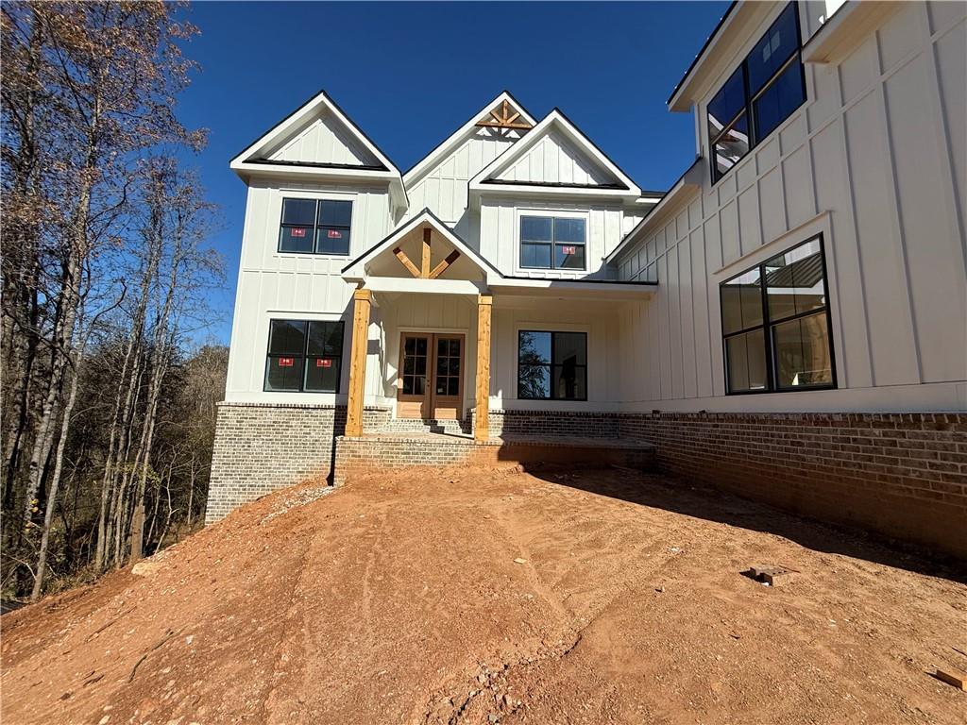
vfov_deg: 85.7
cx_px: 484
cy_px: 362
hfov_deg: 102.1
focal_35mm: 14
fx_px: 391
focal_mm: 2.22
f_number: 2.2
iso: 50
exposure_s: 1/4425
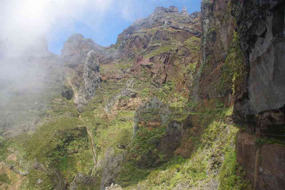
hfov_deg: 67.4
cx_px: 142
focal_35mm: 27
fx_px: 214
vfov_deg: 47.9
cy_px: 95
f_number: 10
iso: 200
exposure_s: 1/40
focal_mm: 18
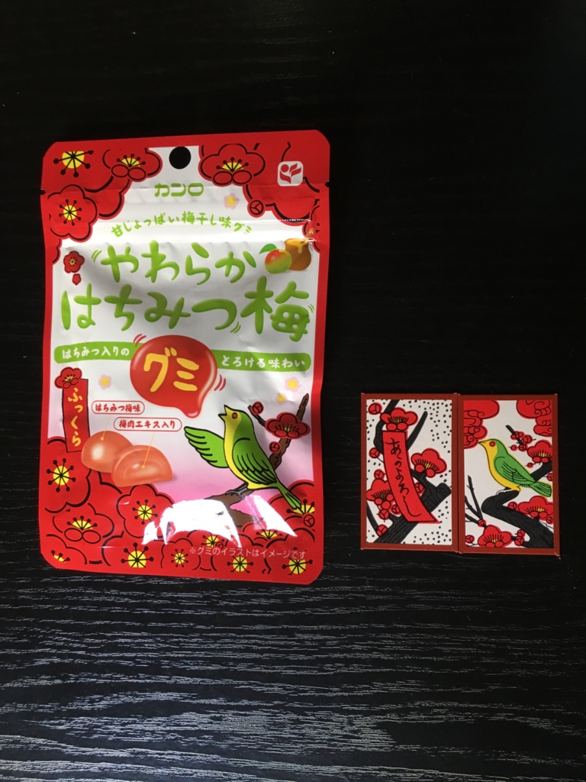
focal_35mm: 29
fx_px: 655
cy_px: 391
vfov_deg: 61.7
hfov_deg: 48.2
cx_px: 293
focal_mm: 4.15
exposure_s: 1/30
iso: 80
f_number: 2.2
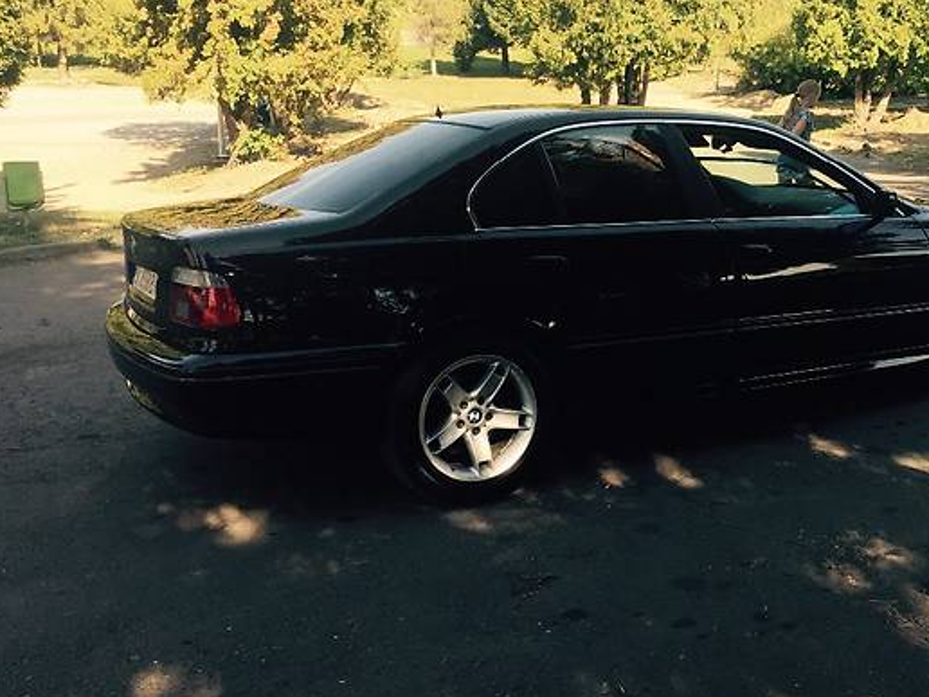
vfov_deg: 32.0
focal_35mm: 45
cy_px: 250
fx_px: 1208
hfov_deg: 41.3
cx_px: 654
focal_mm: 4.2
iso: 32
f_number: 2.2
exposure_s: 1/549
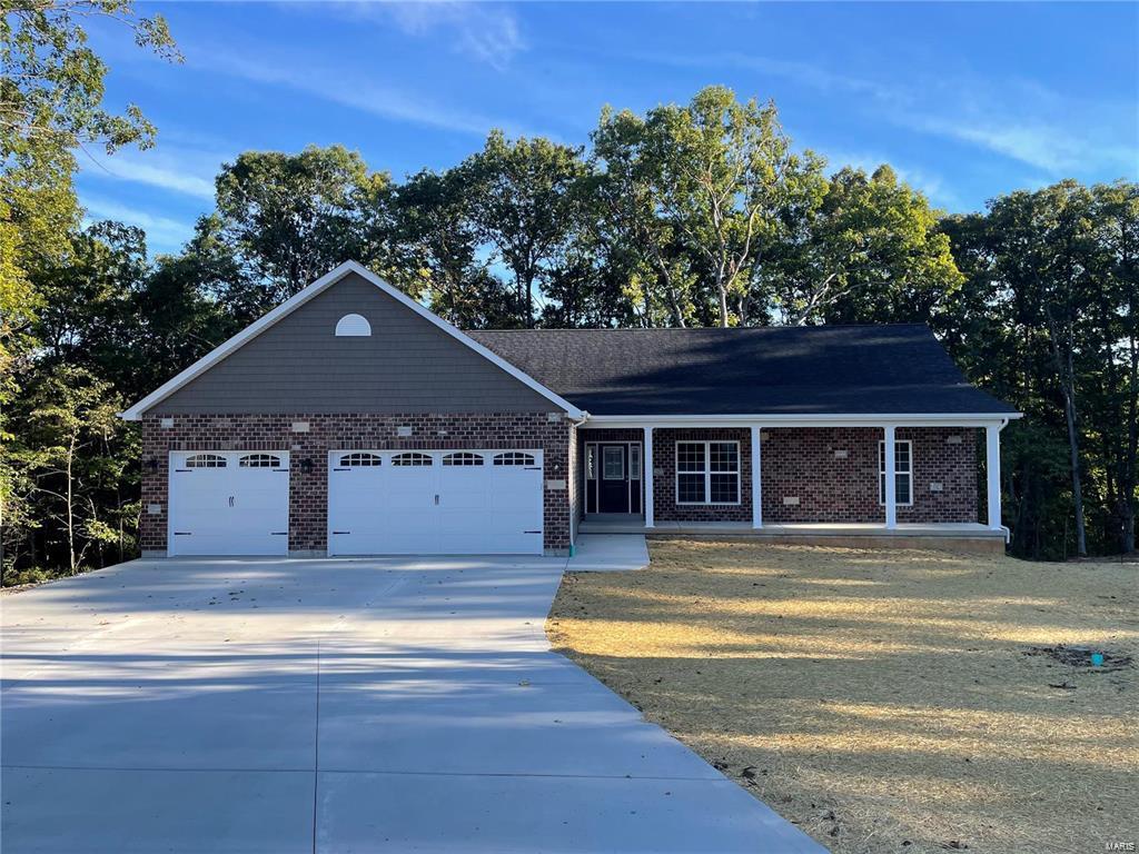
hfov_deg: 67.3
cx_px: 570
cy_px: 427
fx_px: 856
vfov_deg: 53.1
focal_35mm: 26
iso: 32
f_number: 1.6
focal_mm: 4.2
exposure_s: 1/972
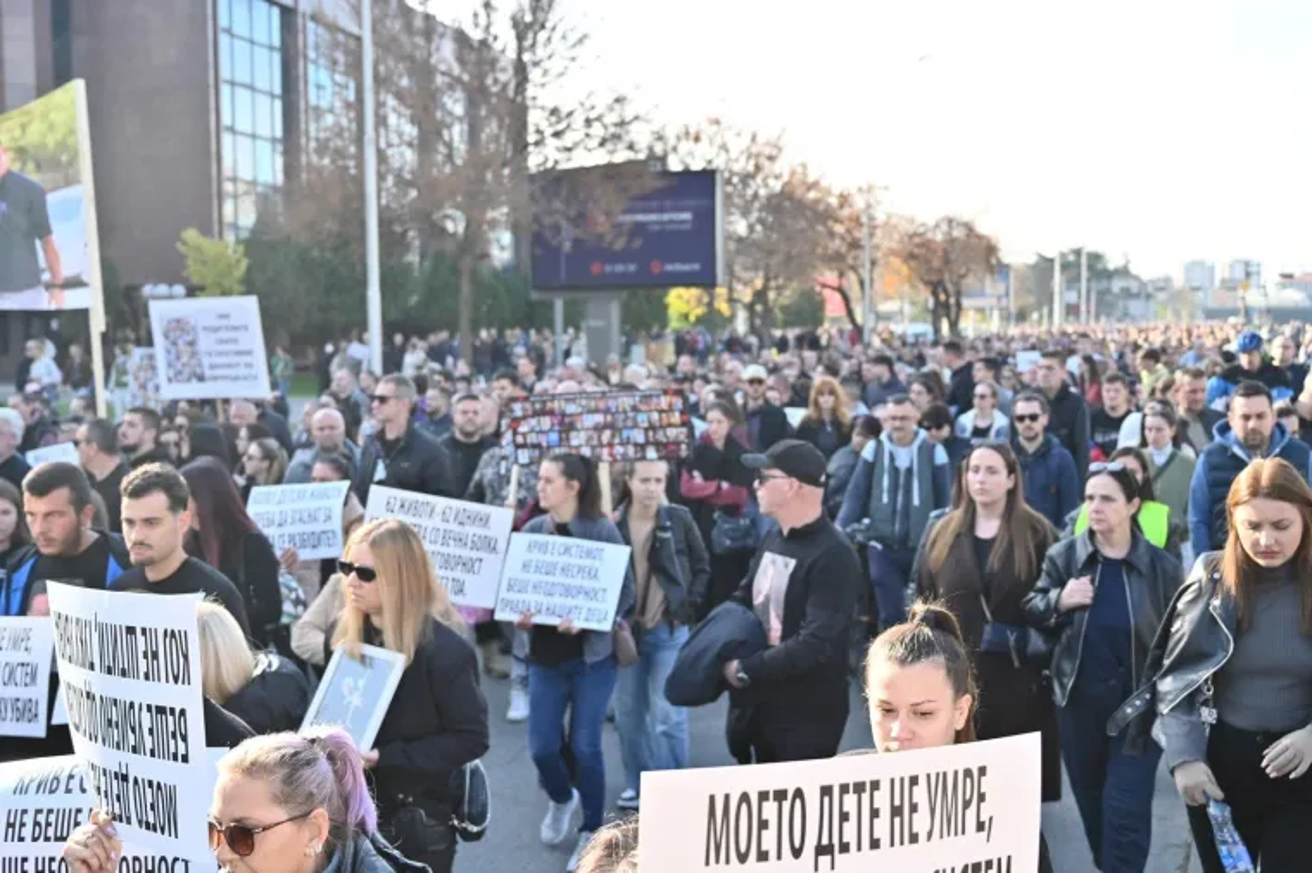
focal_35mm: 40
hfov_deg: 48.5
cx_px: 656
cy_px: 436
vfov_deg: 33.4
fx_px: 1457
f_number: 4
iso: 400
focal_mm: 40
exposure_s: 1/1000
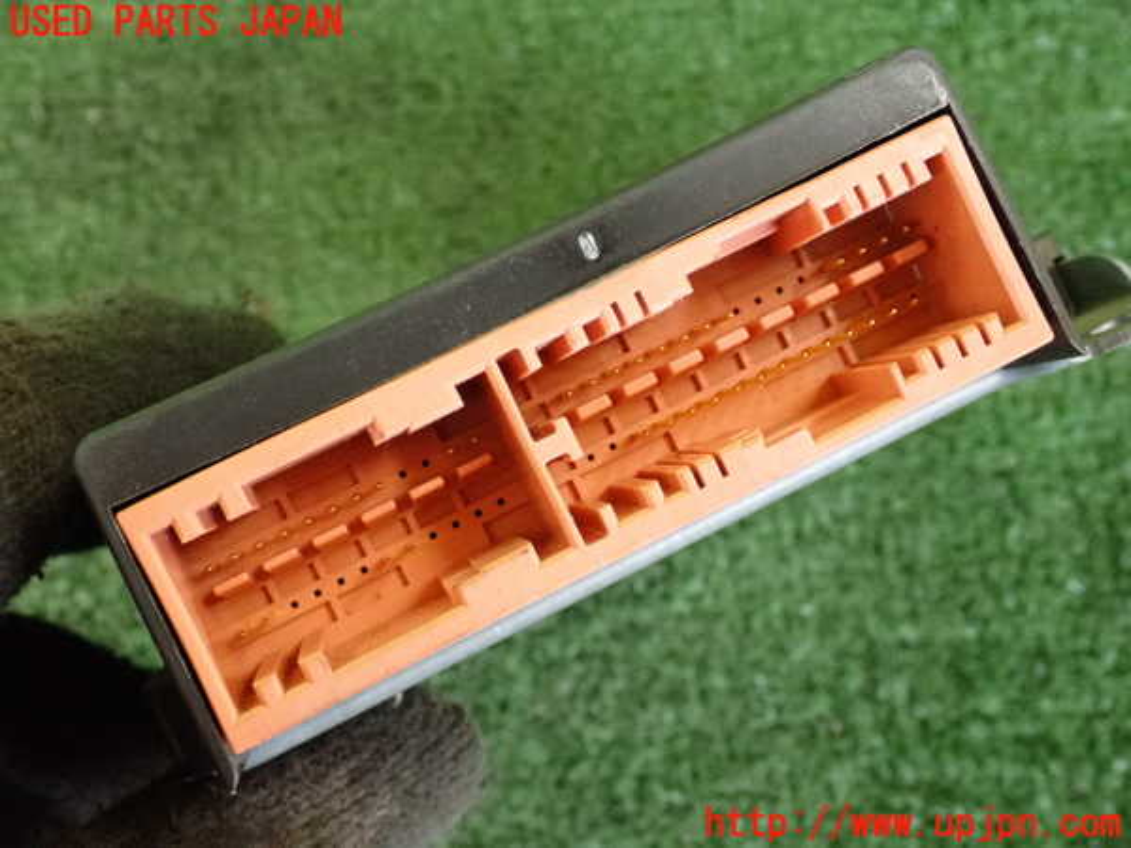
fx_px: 1536
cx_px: 566
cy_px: 424
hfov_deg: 40.4
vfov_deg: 30.9
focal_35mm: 47
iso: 1600
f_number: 3.1
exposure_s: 1/125
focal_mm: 8.4
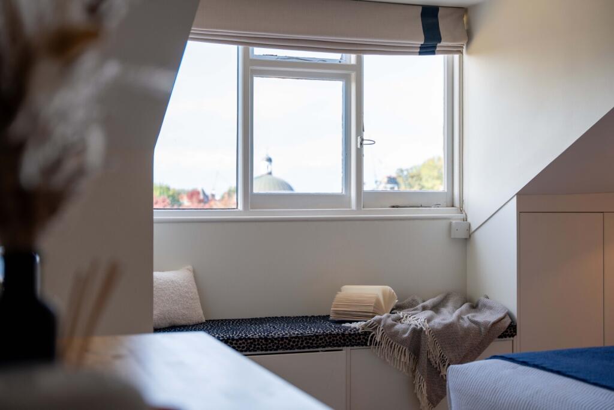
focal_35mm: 49
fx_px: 831
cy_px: 205
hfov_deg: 40.6
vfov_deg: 27.7
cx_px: 307
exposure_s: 1/160
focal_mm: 48.7
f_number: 2.8
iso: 100
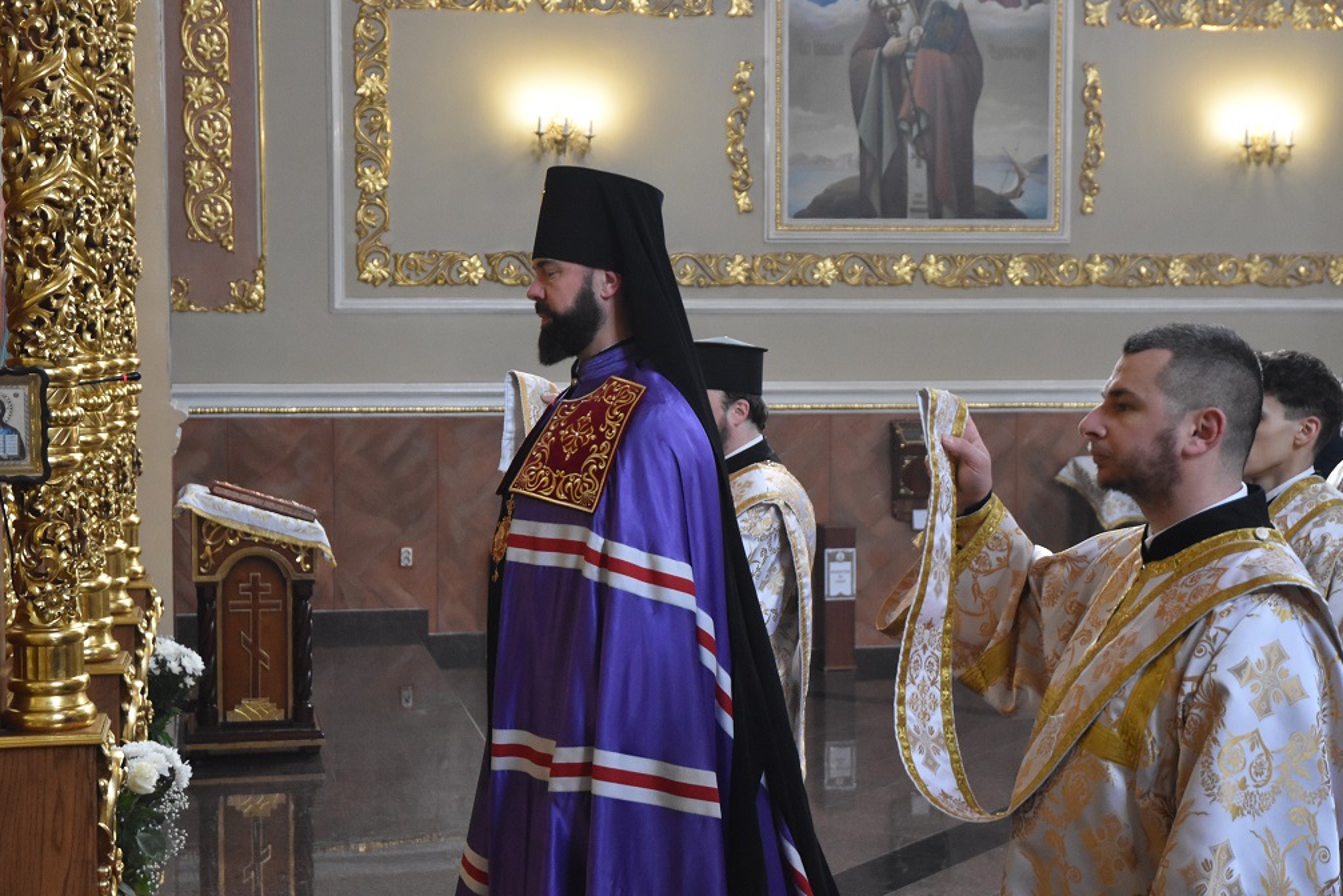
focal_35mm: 61
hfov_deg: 32.9
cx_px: 678
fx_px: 2276
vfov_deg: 22.3
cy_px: 450
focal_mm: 40
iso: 2800
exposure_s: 1/125
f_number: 4.2
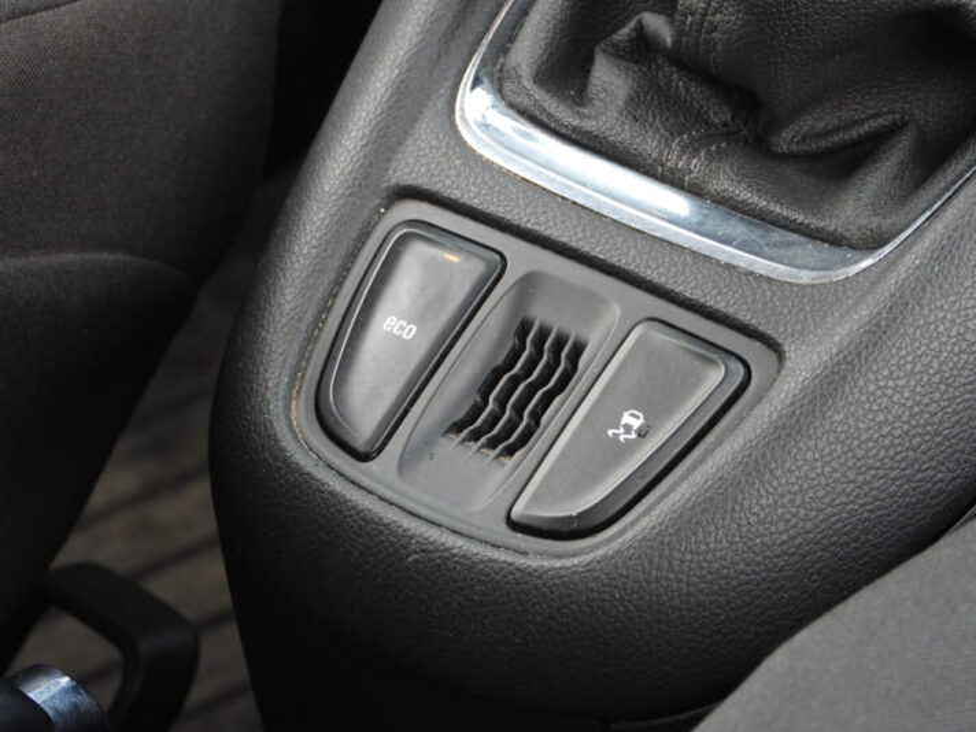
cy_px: 366
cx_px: 488
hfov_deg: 8.4
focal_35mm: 235
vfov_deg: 6.3
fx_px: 6626
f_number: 4.5
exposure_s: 1/80
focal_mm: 42.2
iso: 400
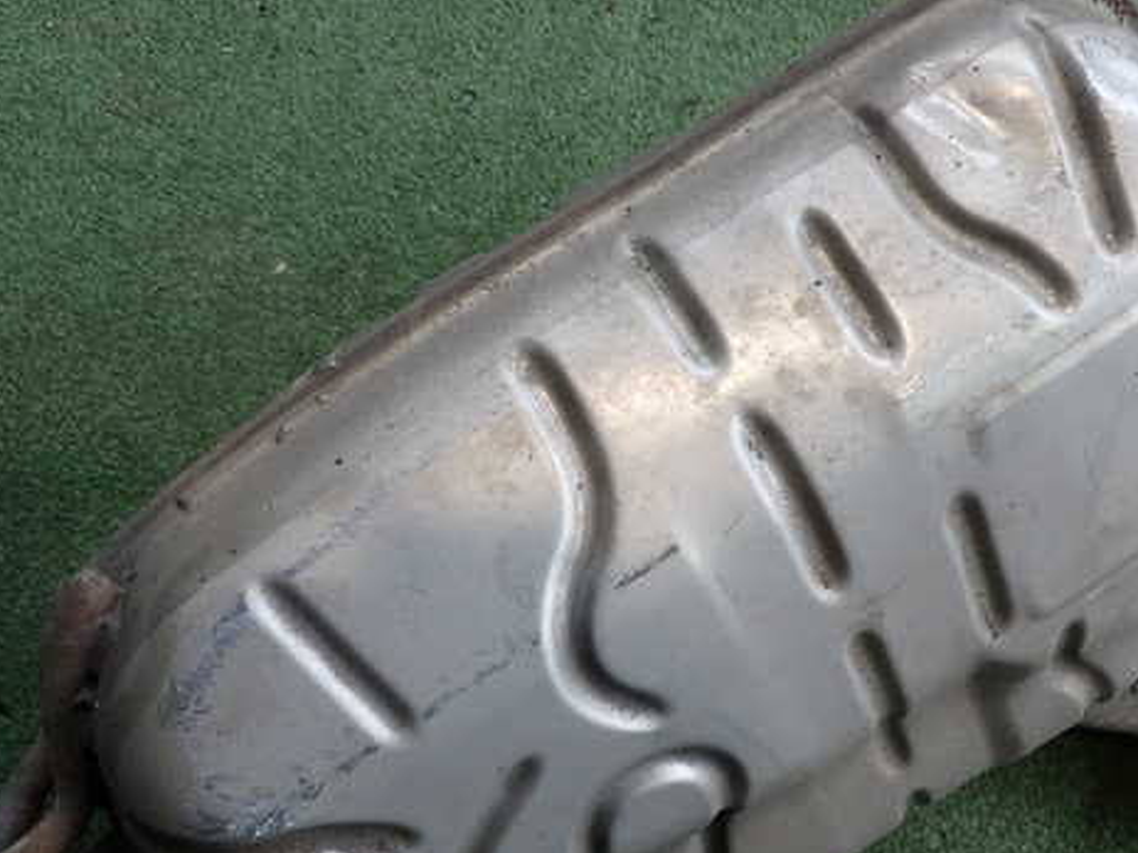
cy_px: 434
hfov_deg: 47.9
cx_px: 581
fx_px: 1281
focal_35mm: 39
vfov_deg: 36.8
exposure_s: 1/100
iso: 200
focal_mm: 5.4
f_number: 2.3
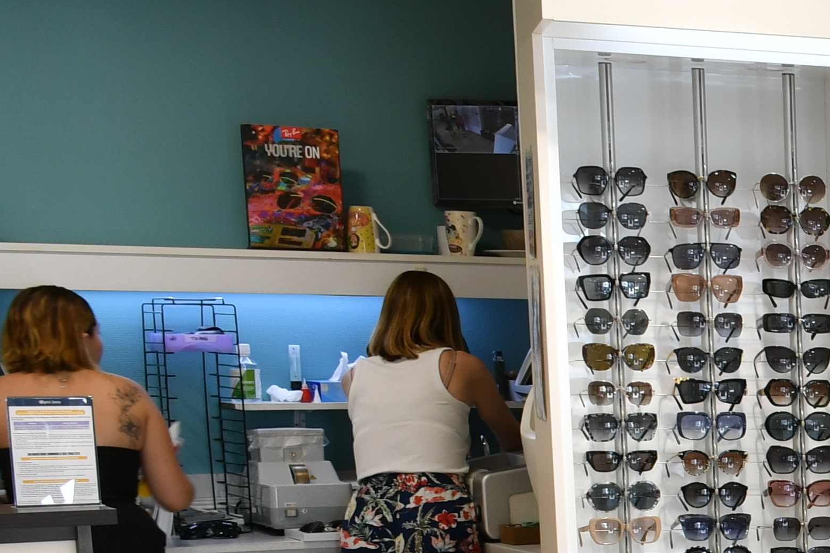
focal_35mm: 96
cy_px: 736
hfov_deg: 17.9
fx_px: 2213
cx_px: 1400
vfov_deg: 13.7
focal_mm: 18
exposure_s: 1/60
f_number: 6.3
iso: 320
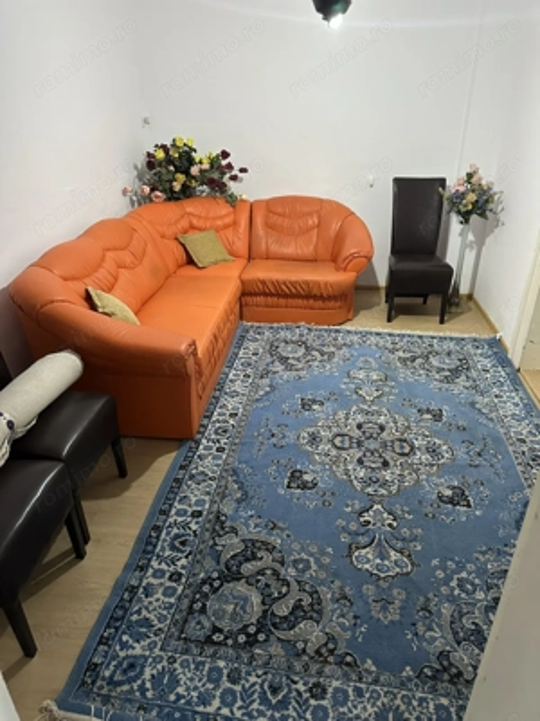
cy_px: 360
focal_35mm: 24
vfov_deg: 71.6
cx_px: 270
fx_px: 499
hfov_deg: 56.8
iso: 500
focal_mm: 6.86
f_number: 1.78
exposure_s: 1/60
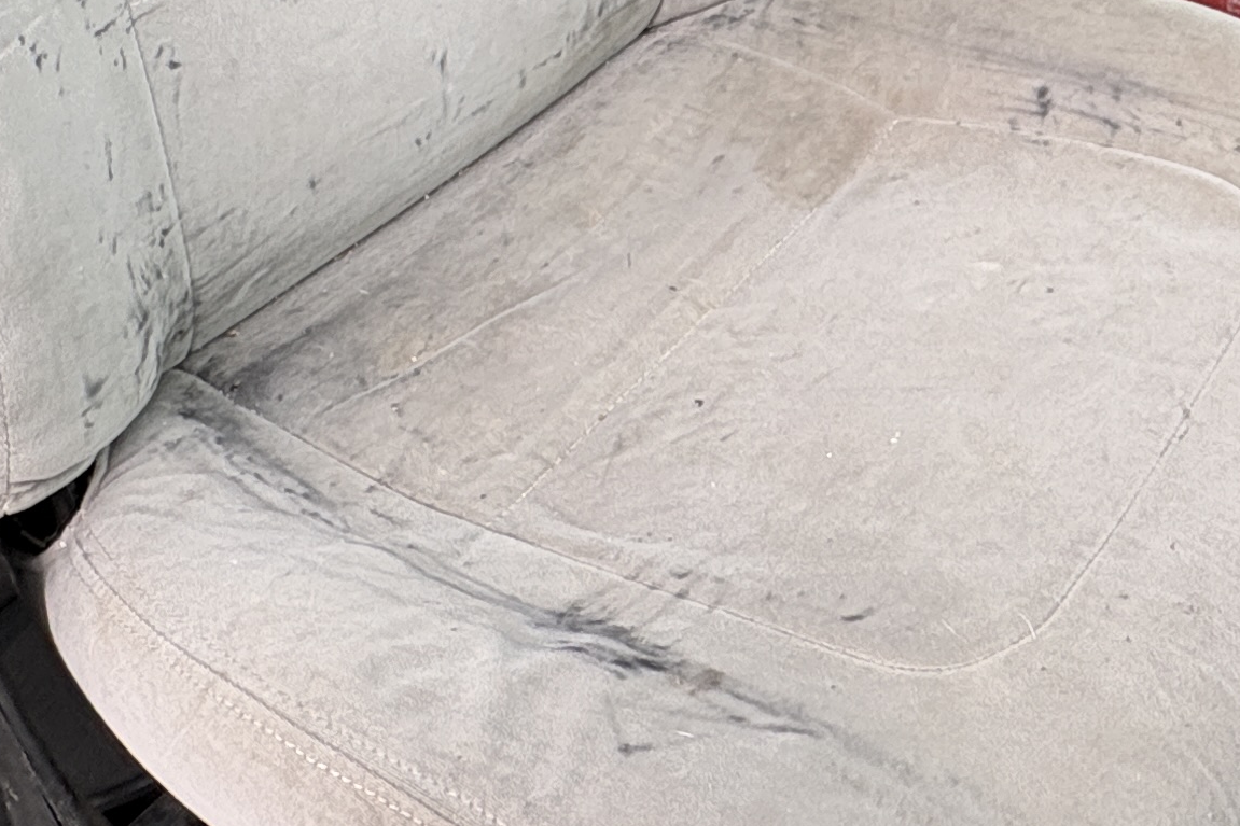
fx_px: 1756
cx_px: 1009
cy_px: -263
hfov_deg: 37.4
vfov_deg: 23.3
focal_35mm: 51
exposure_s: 1/135
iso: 64
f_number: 2.2
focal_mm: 2.22
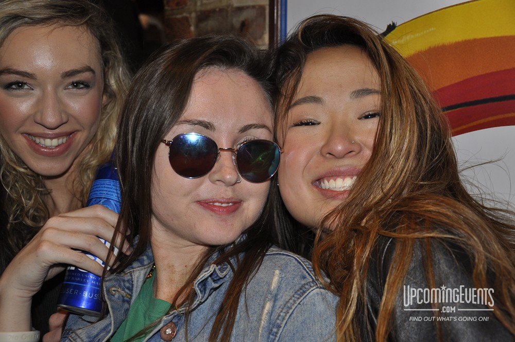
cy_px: 171
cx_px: 258
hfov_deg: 35.1
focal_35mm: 57
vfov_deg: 23.7
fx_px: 814
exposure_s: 1/60
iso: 400
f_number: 4.5
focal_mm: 38
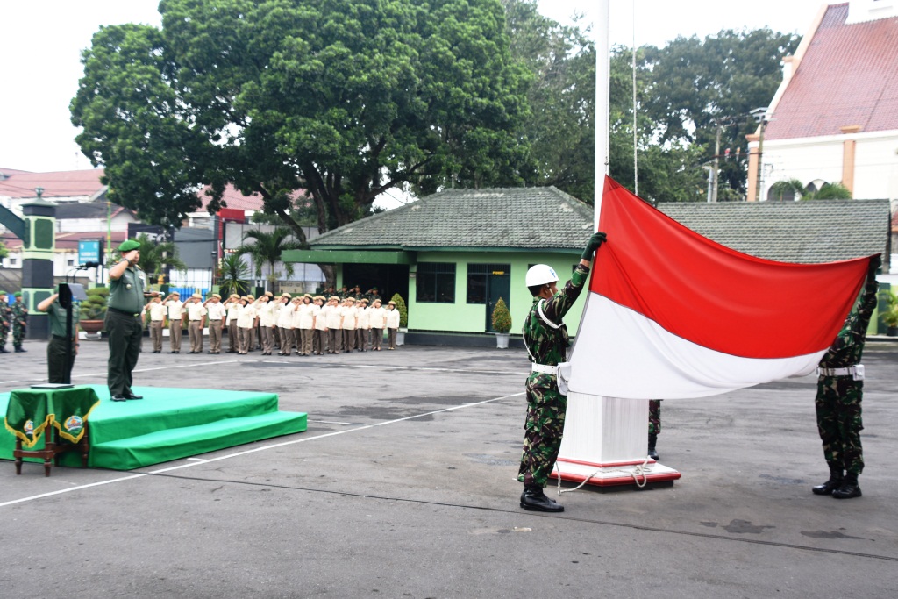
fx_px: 973
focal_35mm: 39
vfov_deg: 34.2
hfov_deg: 49.5
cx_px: 449
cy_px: 300
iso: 250
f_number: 5
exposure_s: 1/100
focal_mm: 26
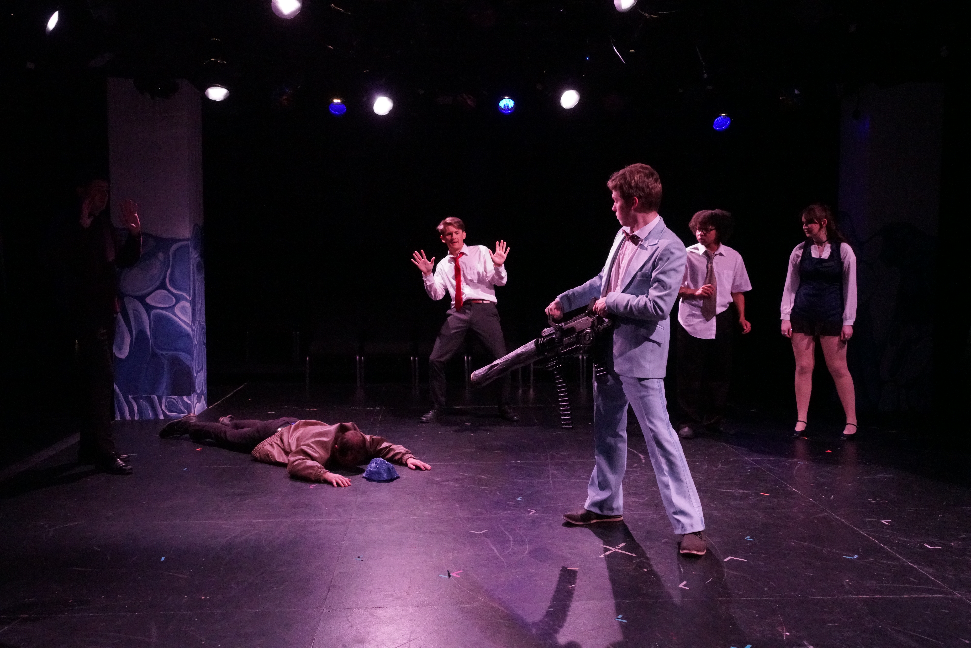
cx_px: 486
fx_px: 917
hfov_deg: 55.8
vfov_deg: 38.9
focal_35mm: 34
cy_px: 324
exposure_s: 1/200
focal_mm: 34
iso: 16000
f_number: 8
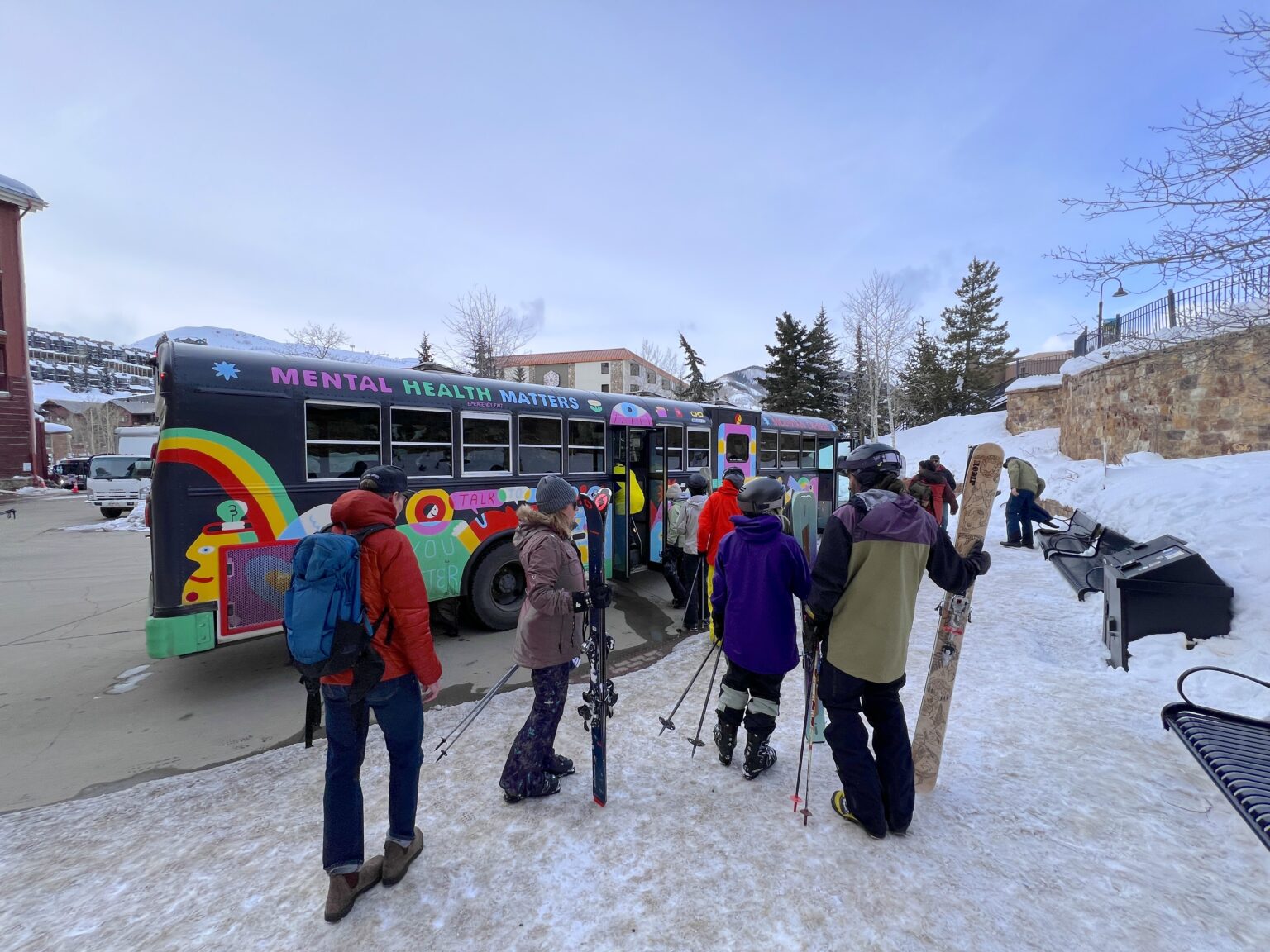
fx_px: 477
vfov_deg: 89.9
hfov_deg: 106.2
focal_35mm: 13
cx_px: 635
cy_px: 476
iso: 32
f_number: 1.8
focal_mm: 1.57
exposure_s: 1/809
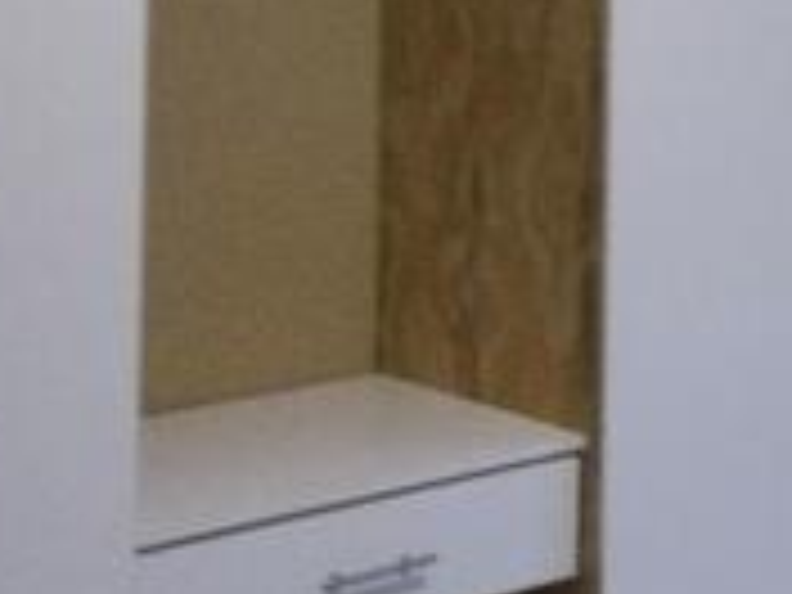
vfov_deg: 12.2
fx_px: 2700
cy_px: -189
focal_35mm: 118
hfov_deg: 14.3
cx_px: 1516
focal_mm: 4.75
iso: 861
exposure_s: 1/20
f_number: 1.8
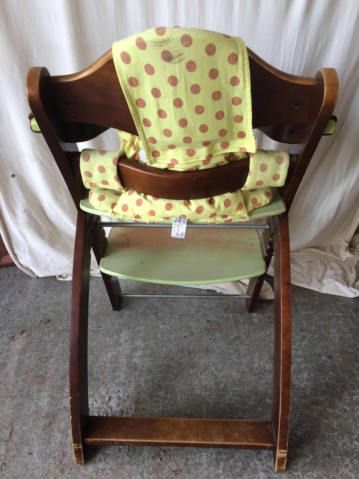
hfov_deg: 48.2
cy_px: 240
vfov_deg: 61.7
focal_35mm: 29
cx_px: 180
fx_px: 401
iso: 64
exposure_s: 1/100
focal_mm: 4.15
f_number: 2.2
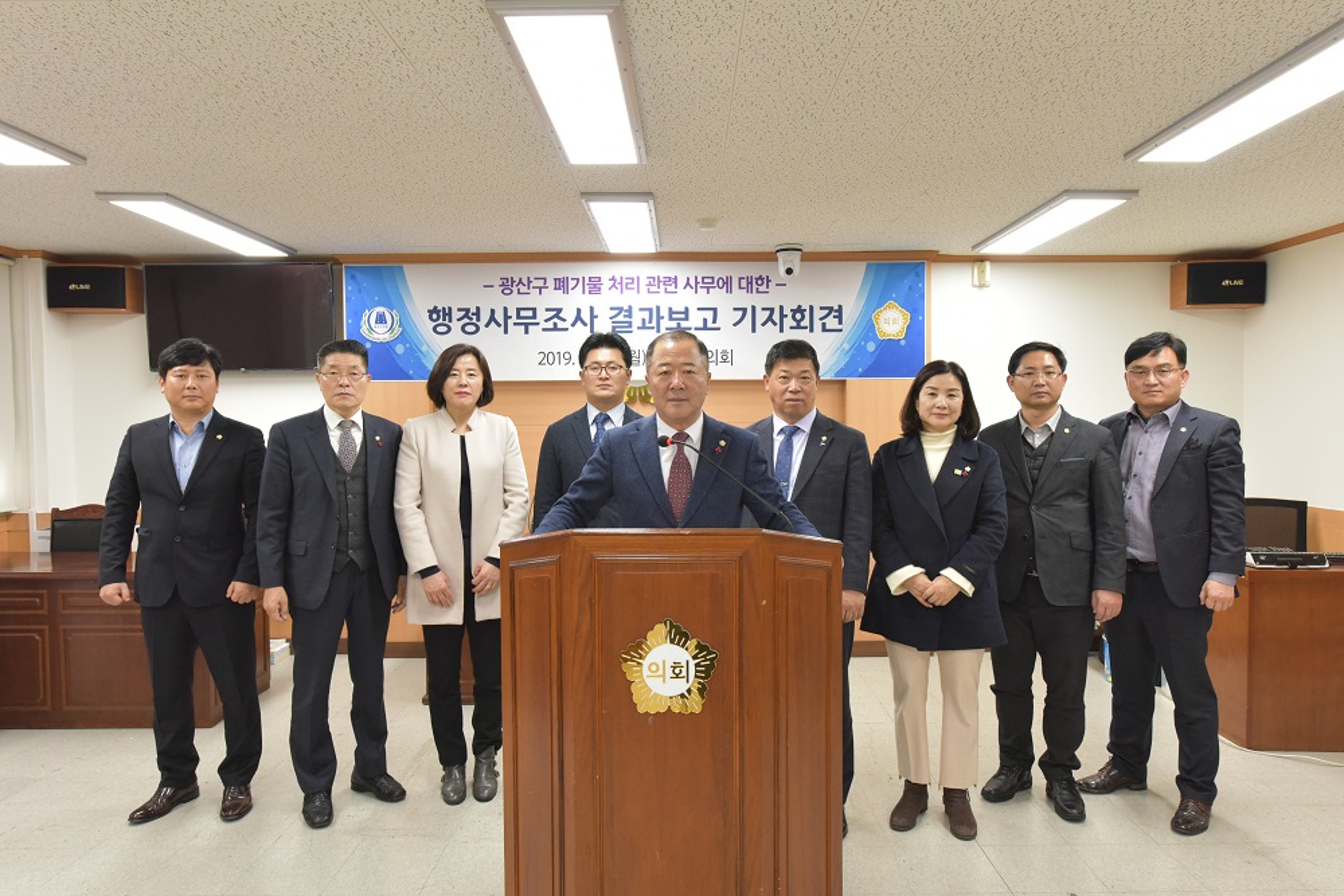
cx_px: 672
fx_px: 896
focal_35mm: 24
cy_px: 448
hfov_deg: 73.7
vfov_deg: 53.1
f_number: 9
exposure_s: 1/60
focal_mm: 24
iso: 4000
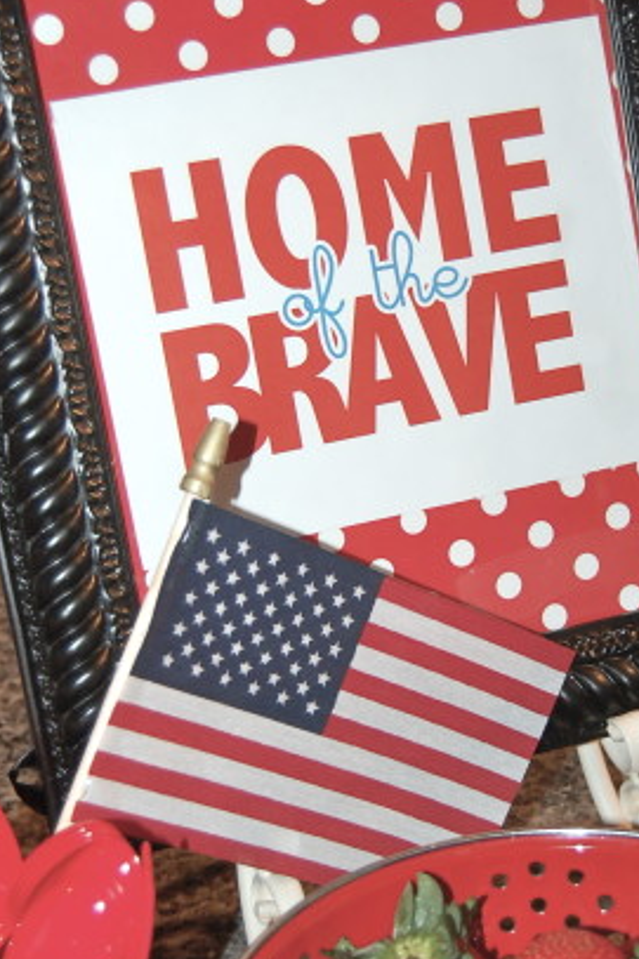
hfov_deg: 18.9
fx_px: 1918
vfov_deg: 28.0
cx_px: 380
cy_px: 556
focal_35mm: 72
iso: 400
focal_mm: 26
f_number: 4
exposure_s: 1/60
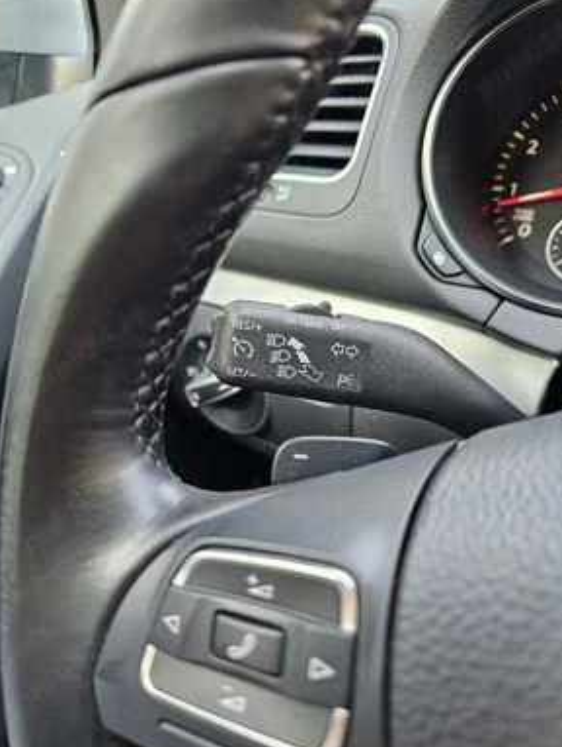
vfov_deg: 71.5
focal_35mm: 24
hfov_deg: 56.9
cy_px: 376
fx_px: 519
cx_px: 275
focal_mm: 6.3
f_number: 1.7
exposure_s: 1/101
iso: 400
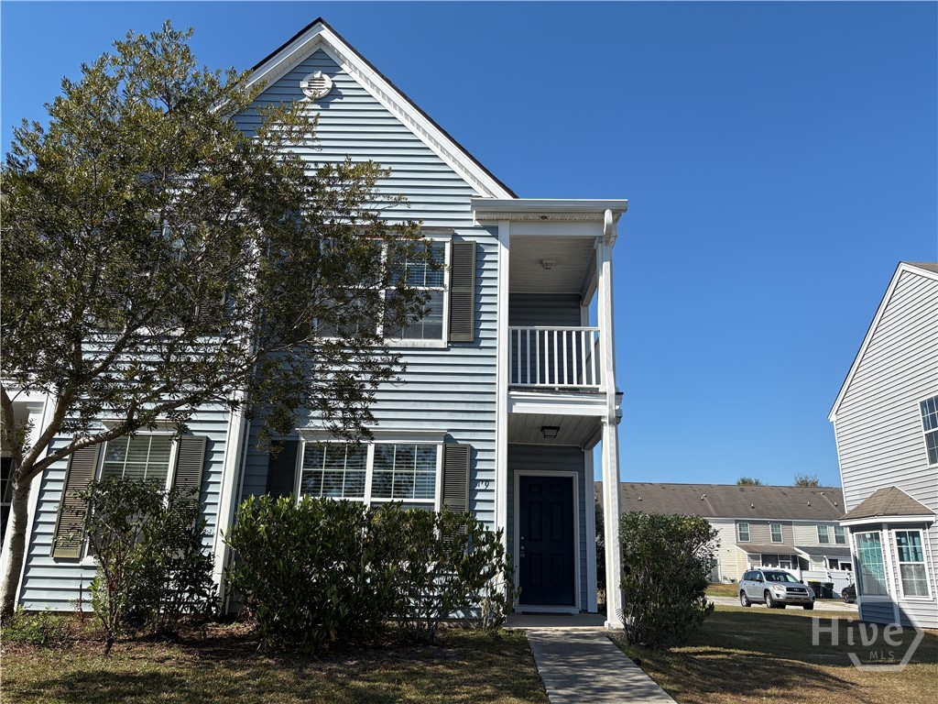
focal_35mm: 26
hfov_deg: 67.3
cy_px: 352
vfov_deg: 53.1
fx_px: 705
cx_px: 469
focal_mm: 5.96
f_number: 1.6
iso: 50
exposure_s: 1/2985
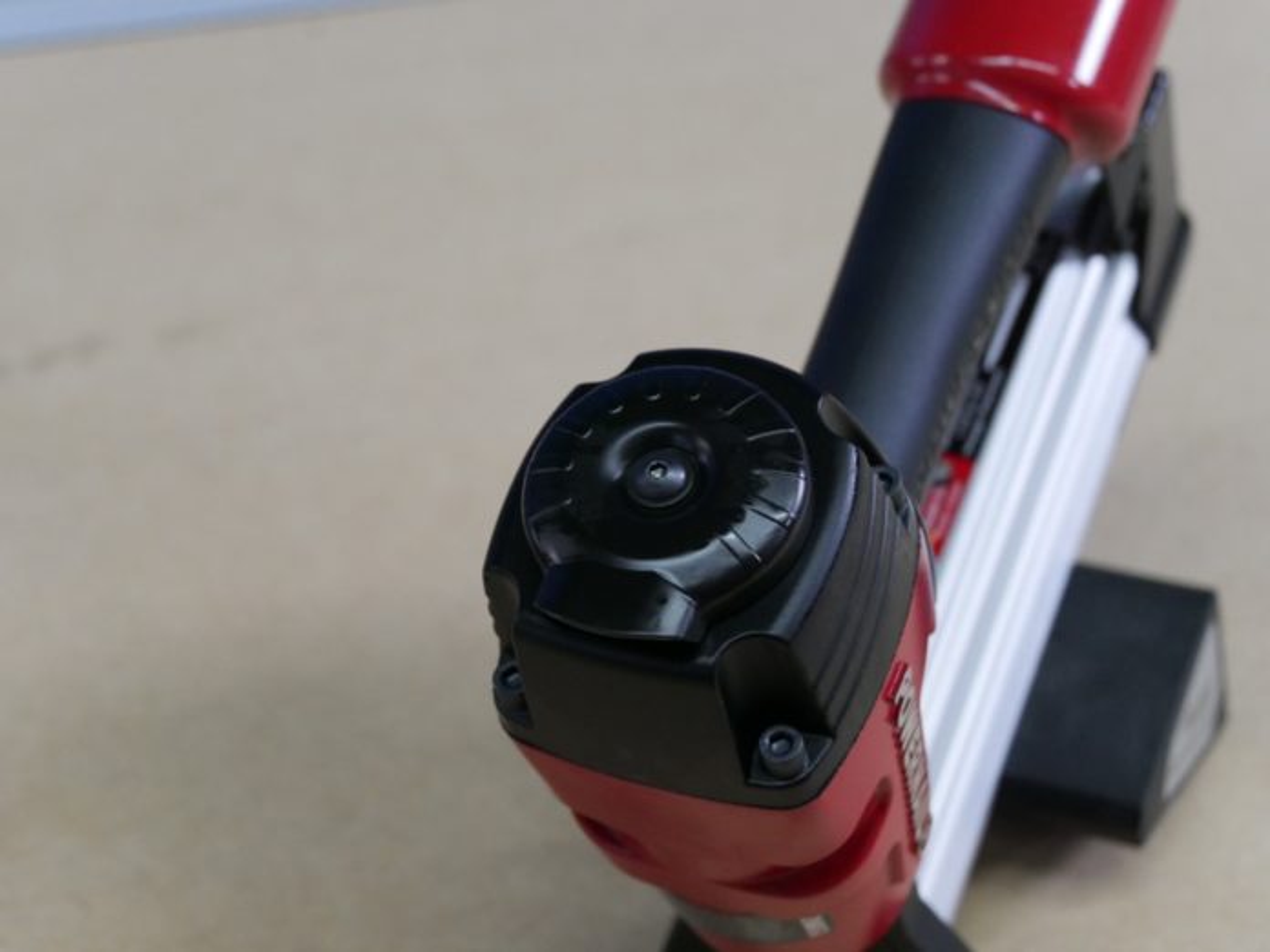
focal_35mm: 80
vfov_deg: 18.4
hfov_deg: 24.4
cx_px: 635
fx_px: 2935
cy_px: 476
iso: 2500
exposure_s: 1/100
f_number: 4.7
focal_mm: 40
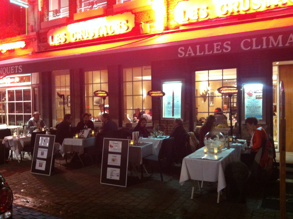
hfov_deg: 52.7
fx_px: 296
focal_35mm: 35
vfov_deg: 40.6
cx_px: 146
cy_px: 110
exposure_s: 1/15
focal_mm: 3.85
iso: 500
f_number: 2.8
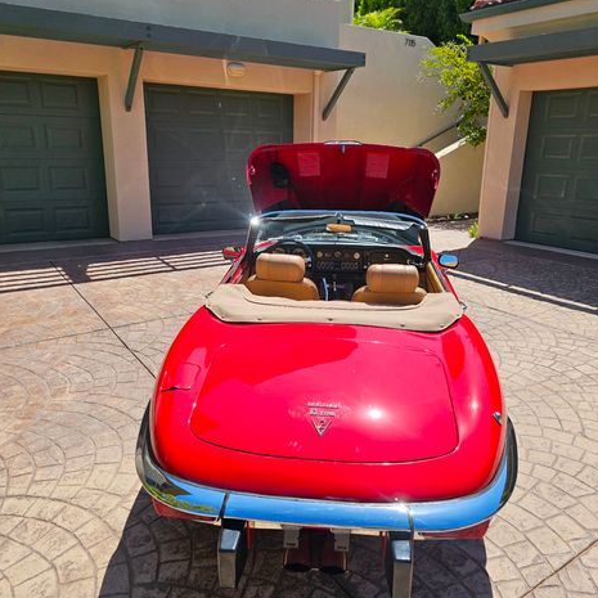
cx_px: 304
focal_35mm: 28
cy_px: 302
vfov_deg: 57.3
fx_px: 547
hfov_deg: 57.3
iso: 10
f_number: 1.7
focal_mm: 6.3
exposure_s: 1/730
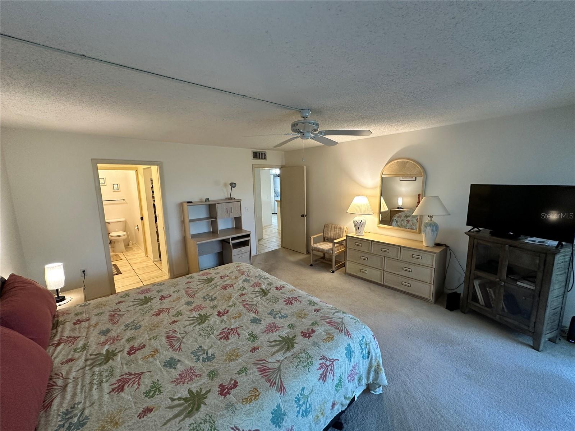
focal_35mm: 14
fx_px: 233
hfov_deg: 102.1
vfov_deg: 85.7
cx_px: 288
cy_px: 216
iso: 160
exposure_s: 1/60
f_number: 2.2
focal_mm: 2.22
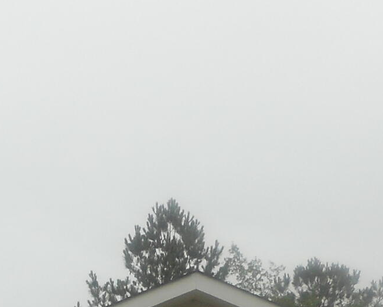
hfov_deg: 16.9
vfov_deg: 12.3
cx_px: 38
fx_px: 1269
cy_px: 592
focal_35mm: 112
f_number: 3.7
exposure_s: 1/160
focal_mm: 4.5
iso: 80
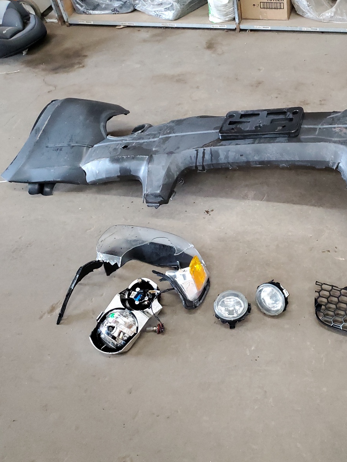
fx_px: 468
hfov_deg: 39.3
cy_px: 231
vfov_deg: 52.6
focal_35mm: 35
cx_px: 270
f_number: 1.5
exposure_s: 1/60.2
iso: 418
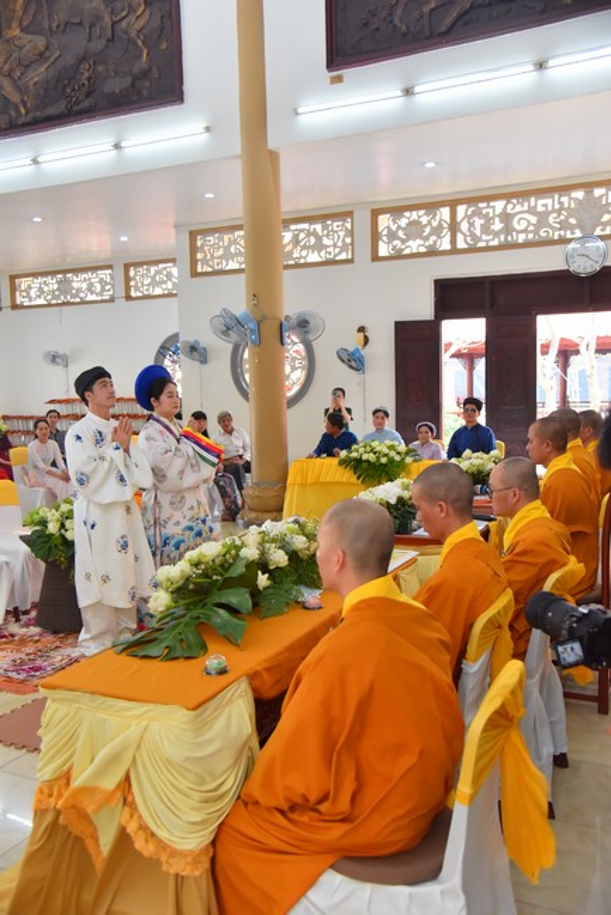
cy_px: 458
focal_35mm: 32
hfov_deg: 41.2
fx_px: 814
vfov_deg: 58.7
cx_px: 306
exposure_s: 1/160
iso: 1000
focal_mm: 32
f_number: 4.5
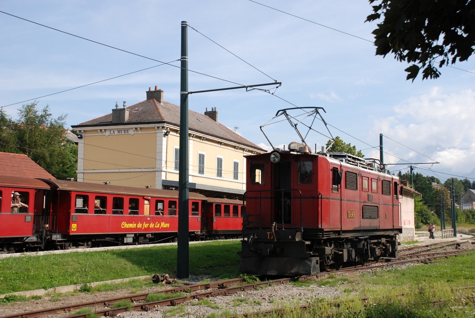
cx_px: 238
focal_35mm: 48
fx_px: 635
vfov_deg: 28.2
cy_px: 159
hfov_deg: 41.0
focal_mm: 32
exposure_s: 1/320
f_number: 7.1
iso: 200
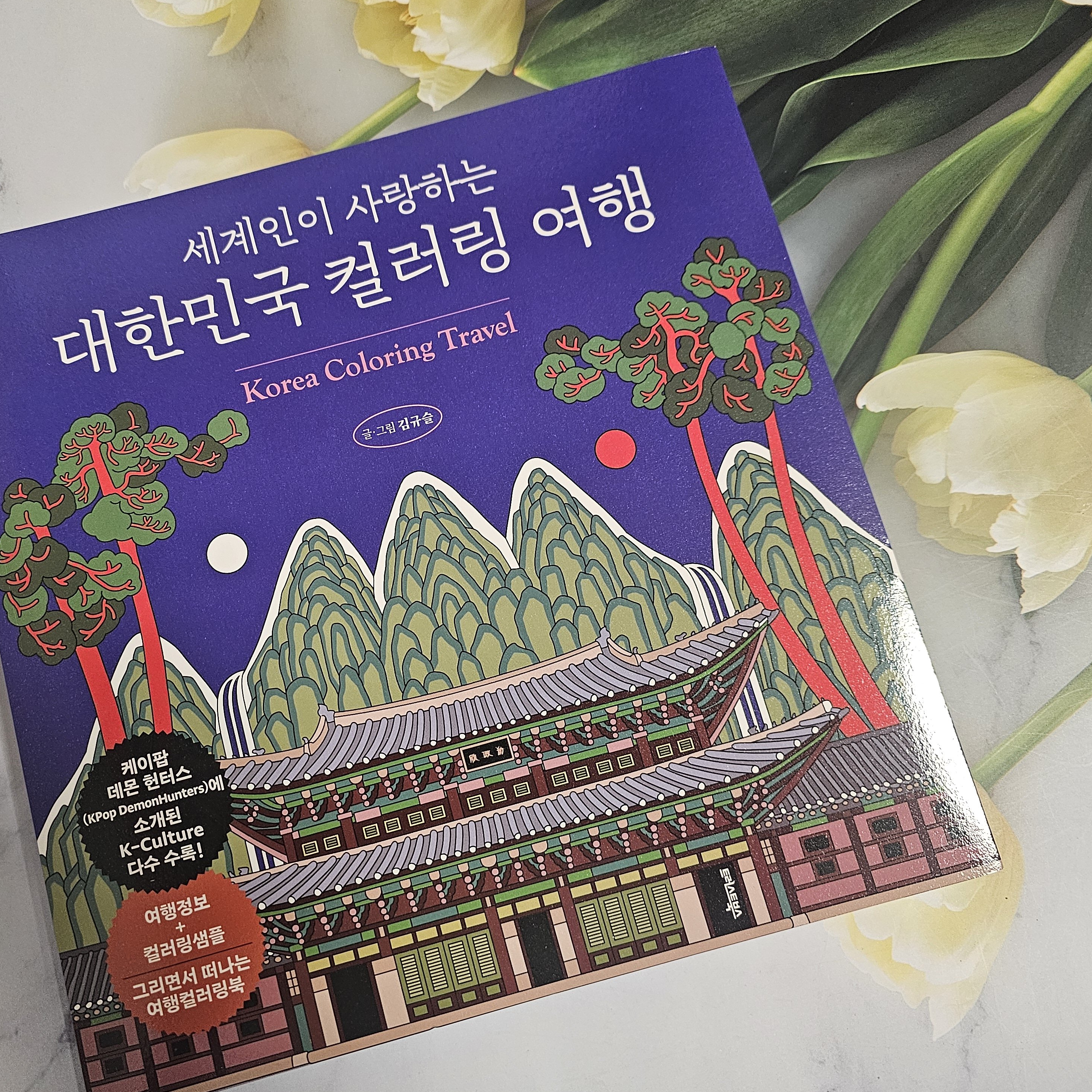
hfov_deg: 56.9
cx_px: 437
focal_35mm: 28
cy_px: 536
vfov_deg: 57.3
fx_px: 999
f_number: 1.7
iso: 500
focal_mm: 6.3
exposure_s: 1/120
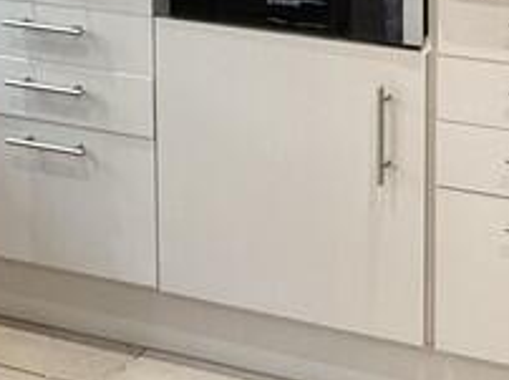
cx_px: 650
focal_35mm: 71
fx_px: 1043
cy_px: -242
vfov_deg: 17.8
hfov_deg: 24.2
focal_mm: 2.22
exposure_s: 1/78
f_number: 2.2
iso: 400
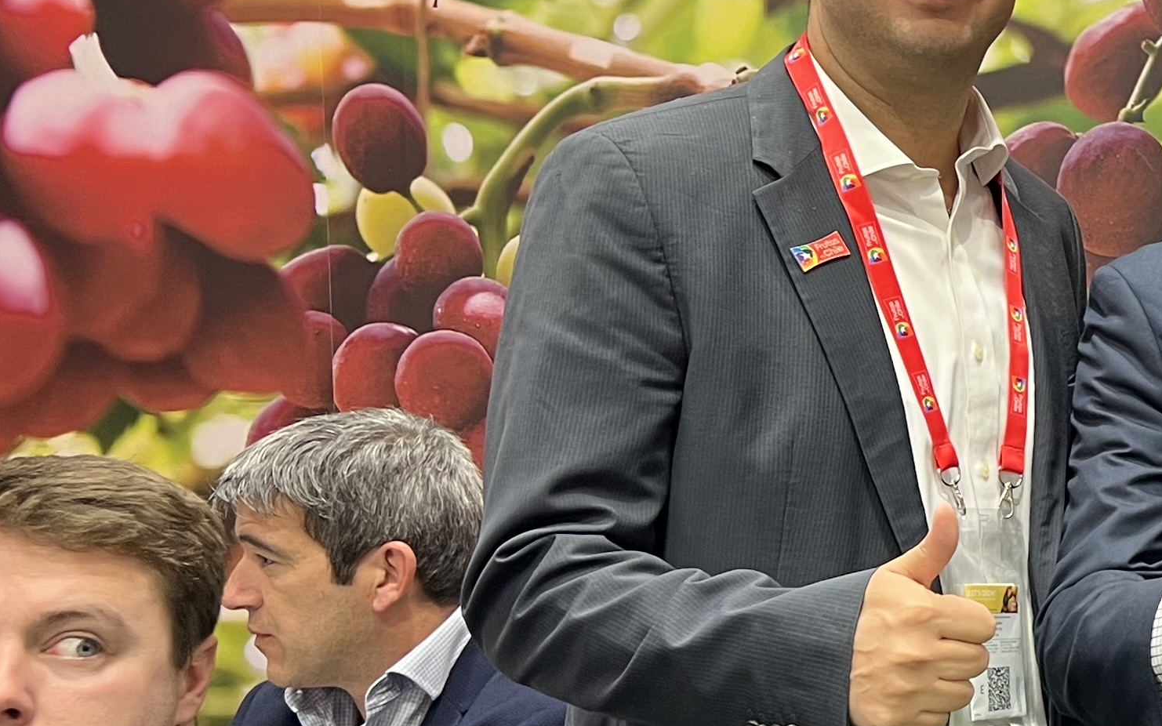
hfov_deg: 24.2
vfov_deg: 17.4
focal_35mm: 75
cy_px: 401
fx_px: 2375
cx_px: 1491
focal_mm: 5.7
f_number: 1.5
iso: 100
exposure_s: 1/50
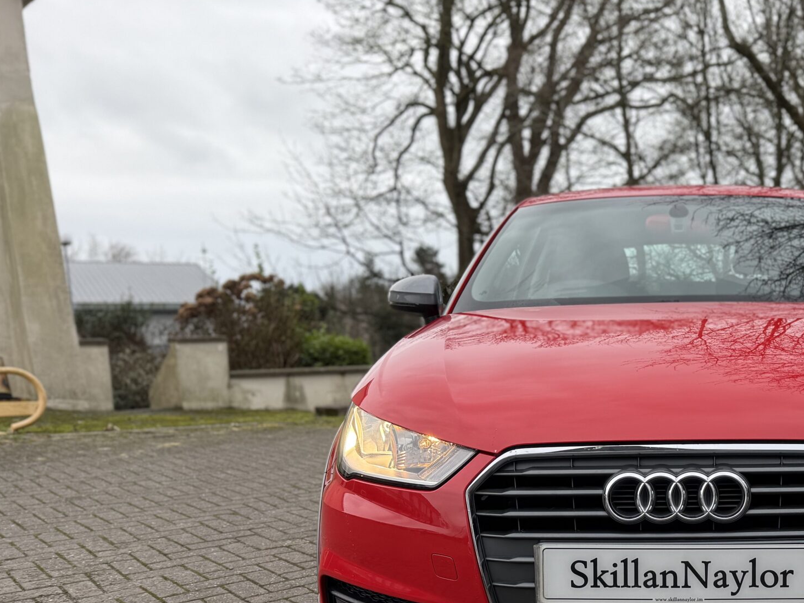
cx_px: 683
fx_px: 975
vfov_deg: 33.5
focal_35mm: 42
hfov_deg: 42.1
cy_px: 468
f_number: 1.78
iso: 100
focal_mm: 6.76
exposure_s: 1/298
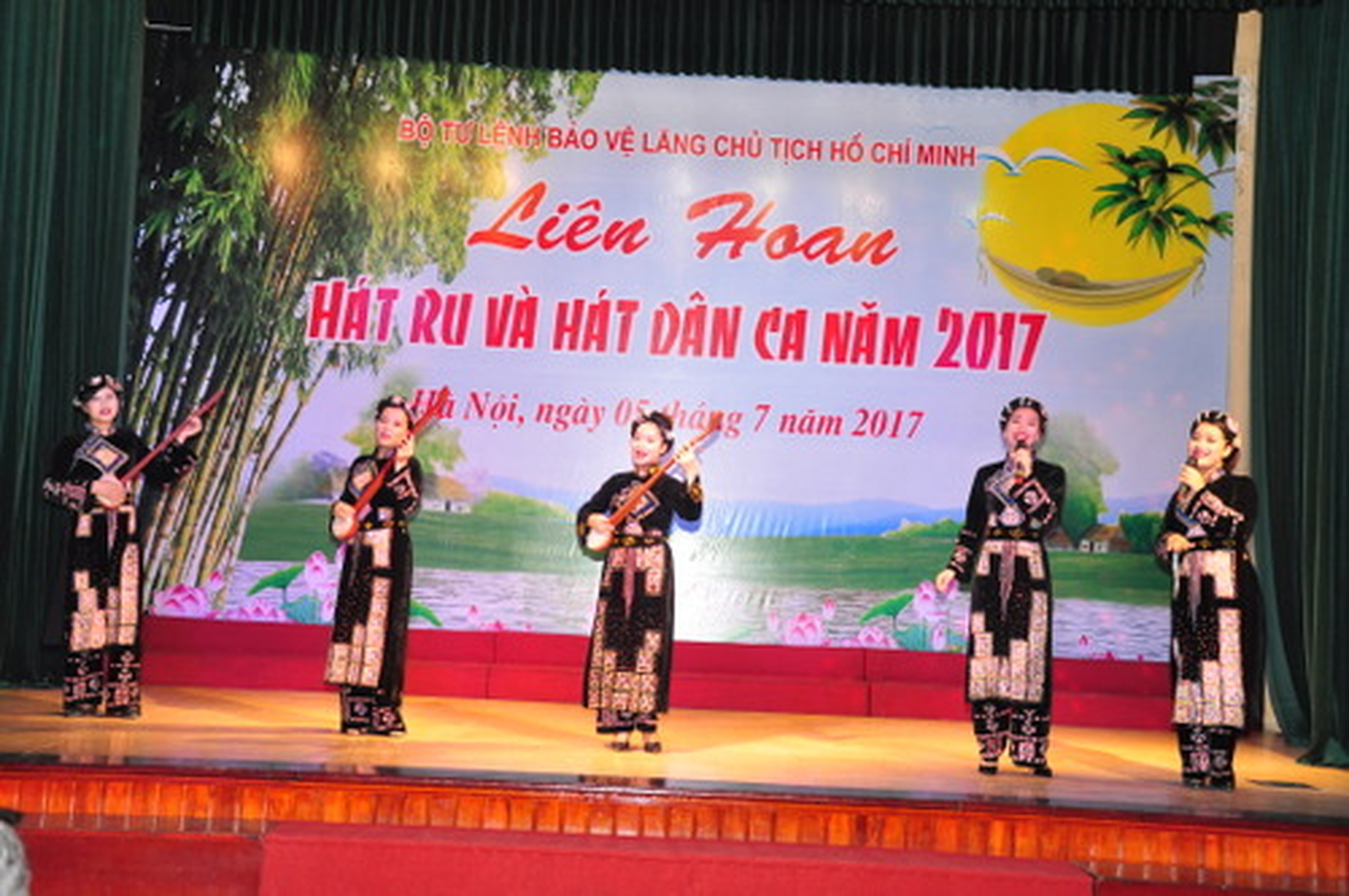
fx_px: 1684
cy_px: 448
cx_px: 674
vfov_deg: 29.8
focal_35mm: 45
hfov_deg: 43.7
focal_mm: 30
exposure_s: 1/160
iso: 800
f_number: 6.3
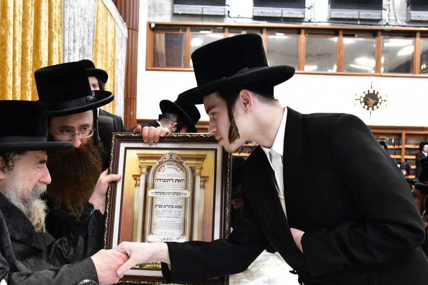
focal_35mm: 45
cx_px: 169
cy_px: 167
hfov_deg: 43.4
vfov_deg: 29.8
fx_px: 535
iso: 4000
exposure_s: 1/100
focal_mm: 30
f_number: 5.6
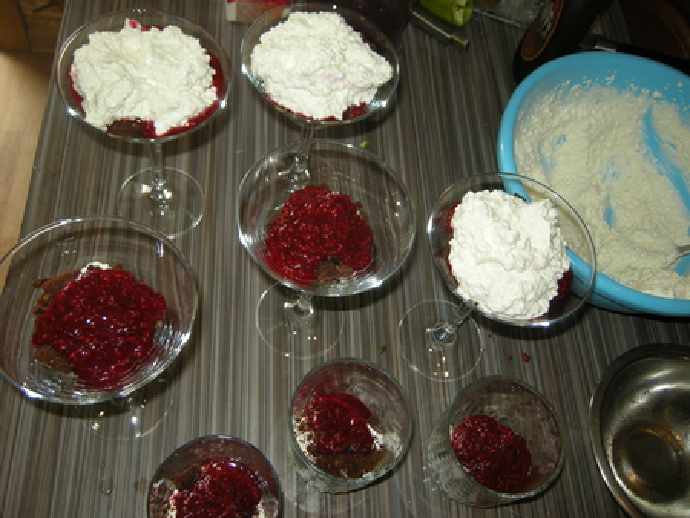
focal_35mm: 35
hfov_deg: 52.6
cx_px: 345
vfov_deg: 40.7
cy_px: 259
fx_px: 698
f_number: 2.7
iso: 64
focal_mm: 7.5
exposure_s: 1/64
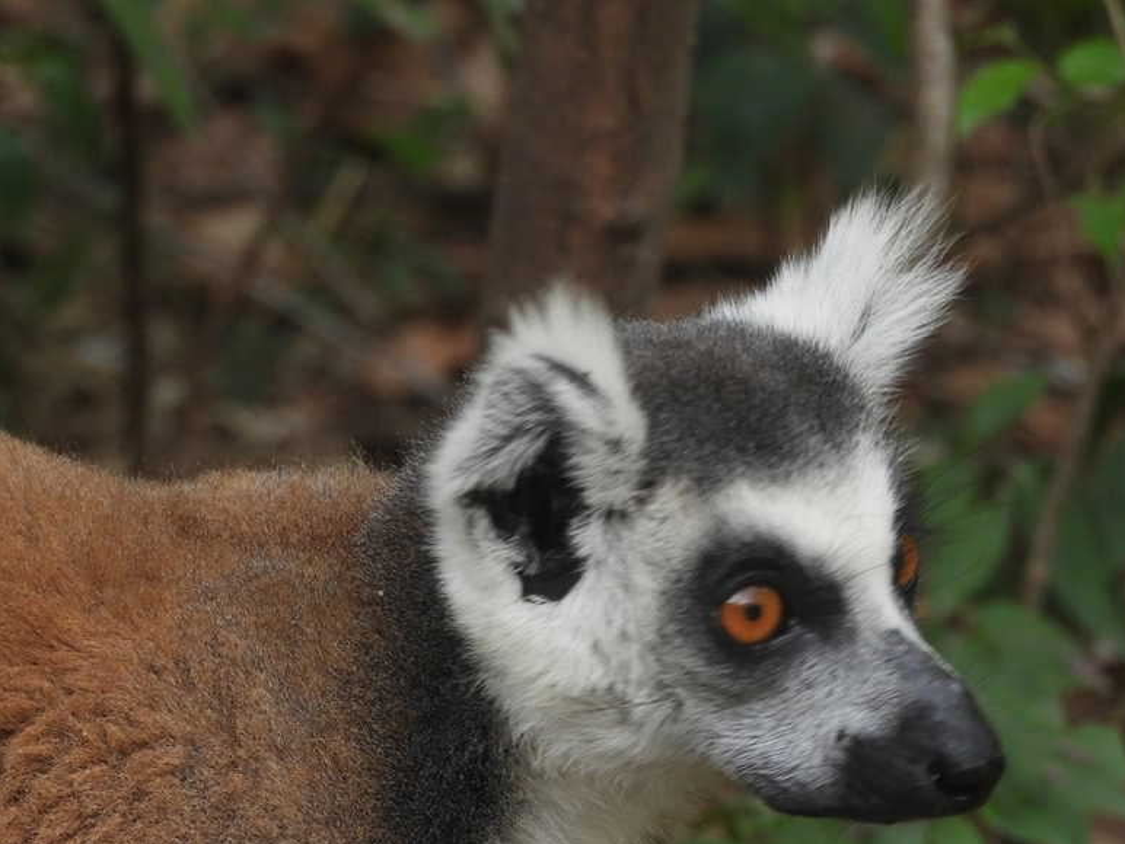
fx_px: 14397
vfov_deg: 3.4
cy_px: 622
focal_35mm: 443
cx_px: 479
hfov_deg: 4.5
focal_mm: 53.7
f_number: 5.5
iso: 100
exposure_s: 1/50
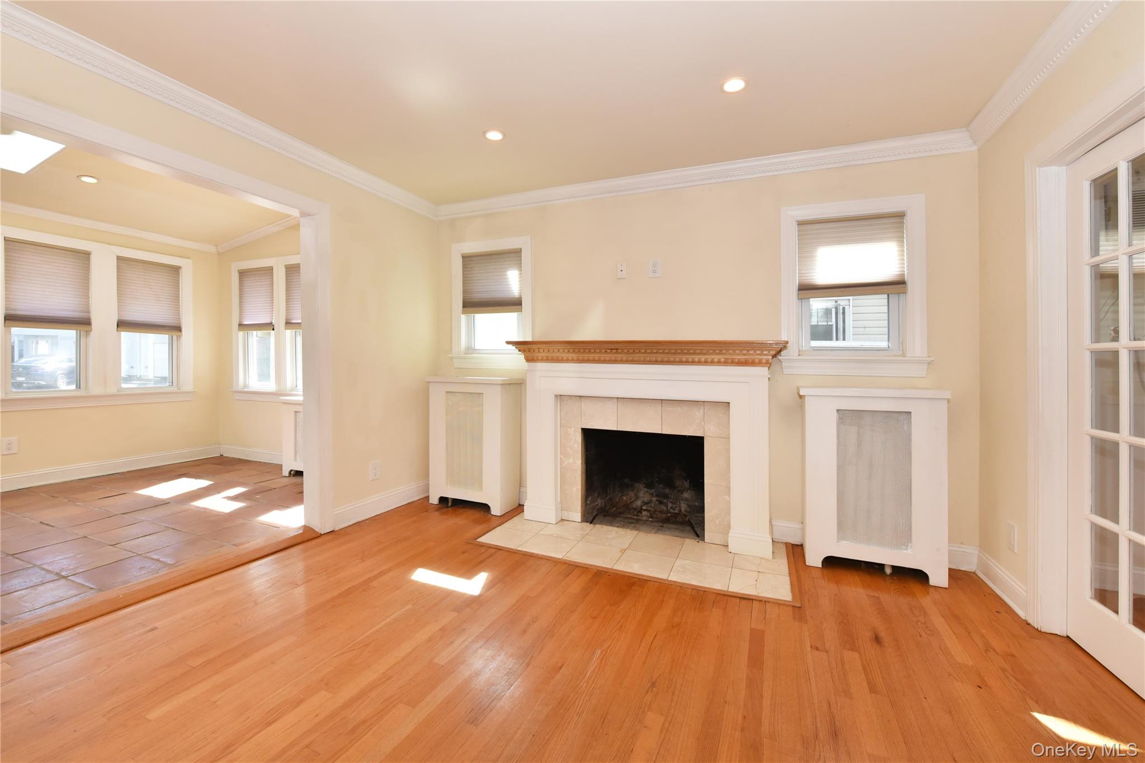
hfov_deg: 104.2
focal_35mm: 14
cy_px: 382
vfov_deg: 81.2
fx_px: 445
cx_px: 572
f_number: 10
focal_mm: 14
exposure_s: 1/125
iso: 1600
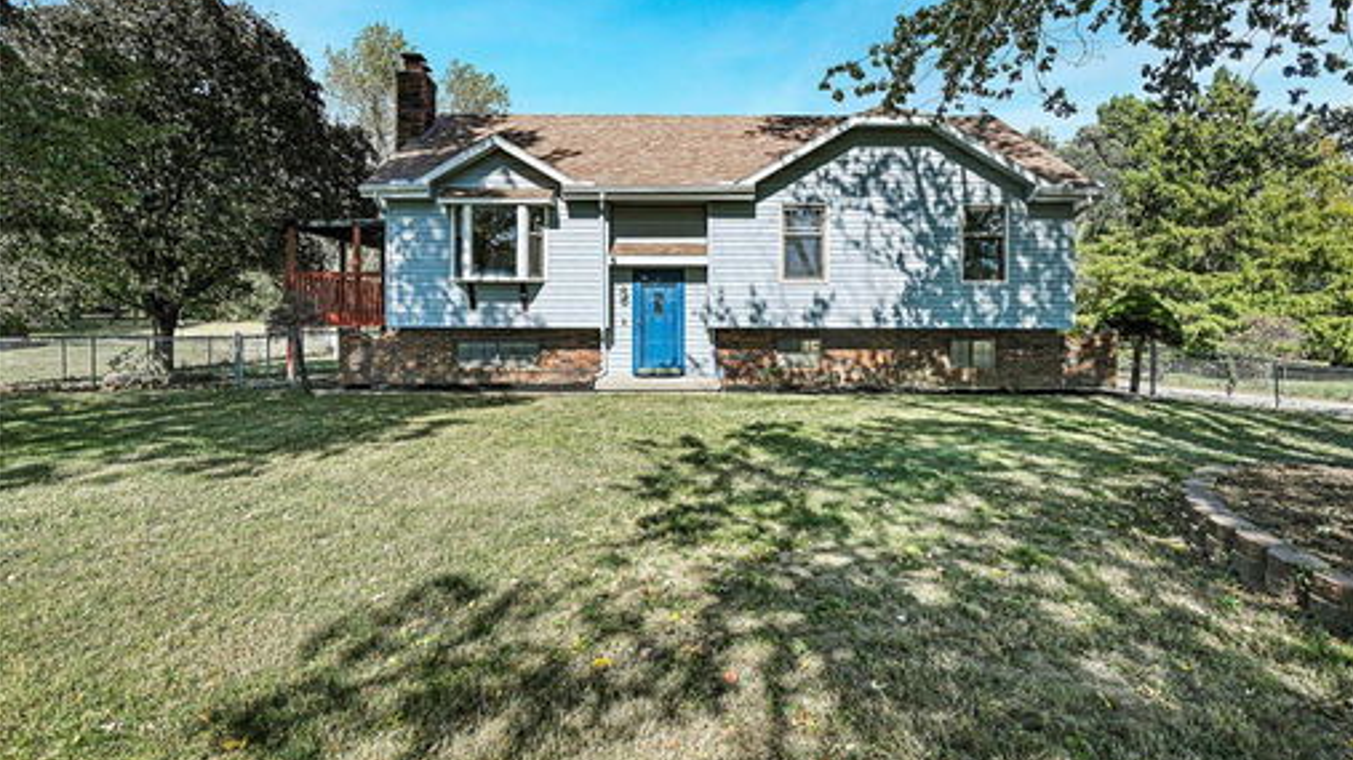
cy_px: 331
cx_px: 681
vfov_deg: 56.8
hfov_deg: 88.0
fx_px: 700
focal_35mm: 20
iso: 100
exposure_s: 1/640
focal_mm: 18.5
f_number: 7.1
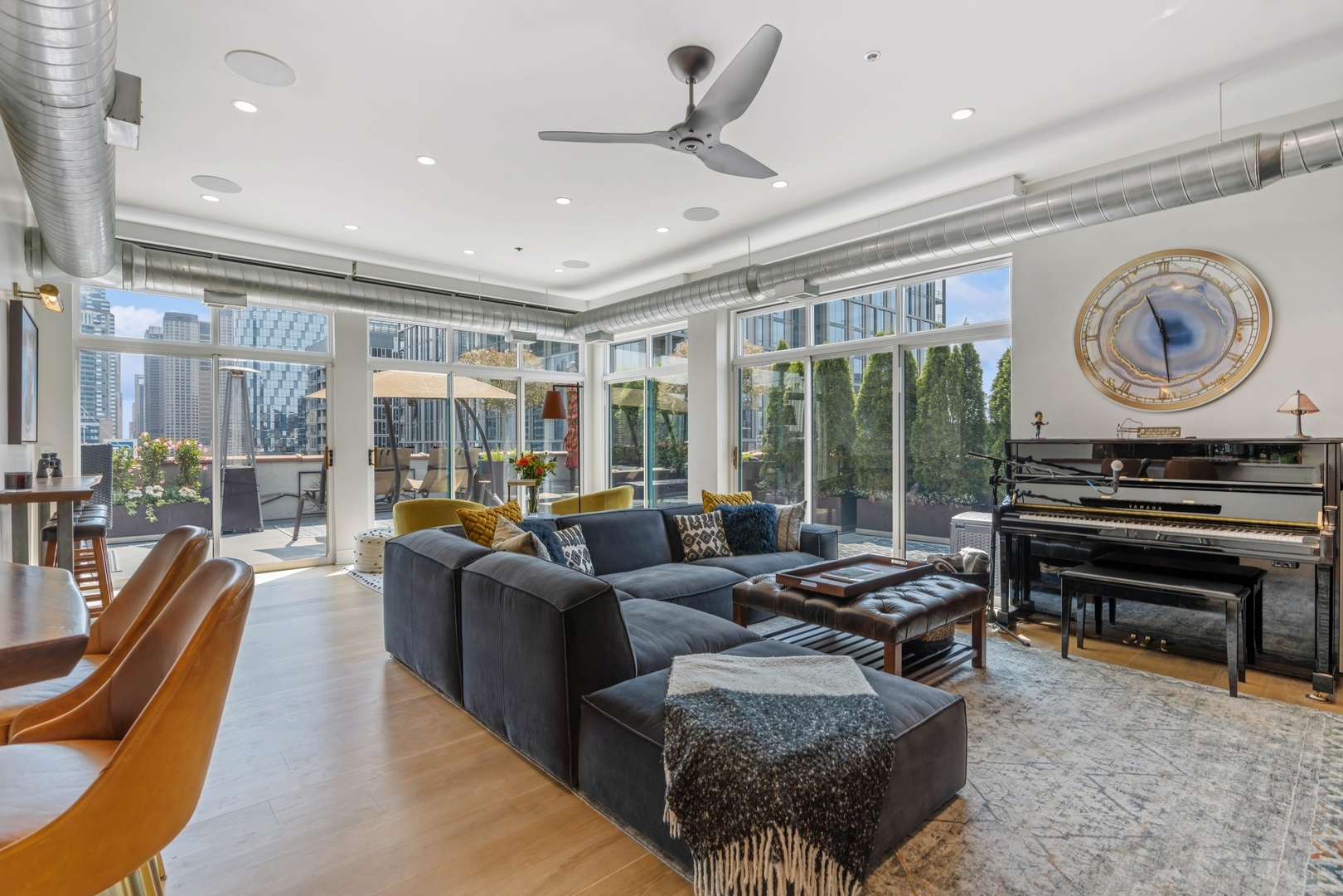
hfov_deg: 96.7
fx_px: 597
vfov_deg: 73.7
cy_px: 448
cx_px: 672
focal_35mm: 16
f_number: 8
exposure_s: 1/50
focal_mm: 16
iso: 320
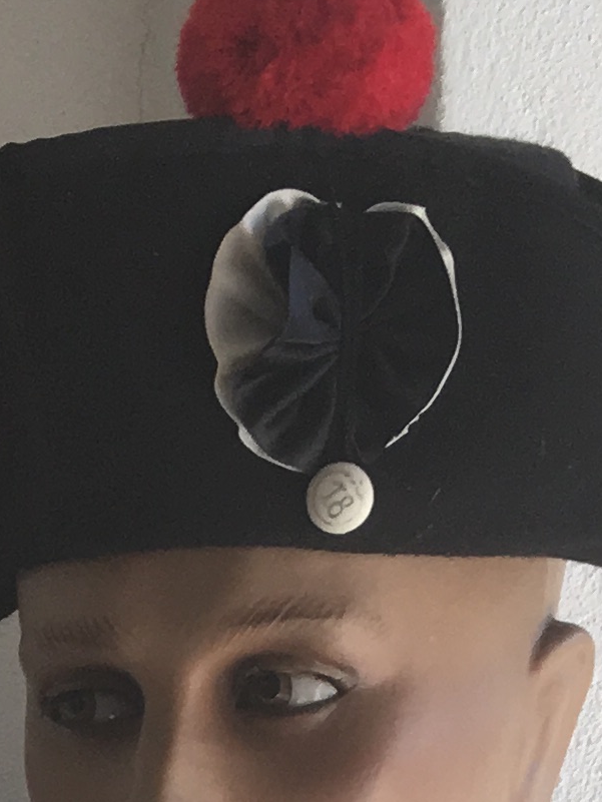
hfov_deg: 9.9
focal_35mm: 146
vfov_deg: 11.7
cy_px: 1759
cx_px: -203
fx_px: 3385
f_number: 2.2
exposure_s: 1/100
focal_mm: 4.15
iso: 32
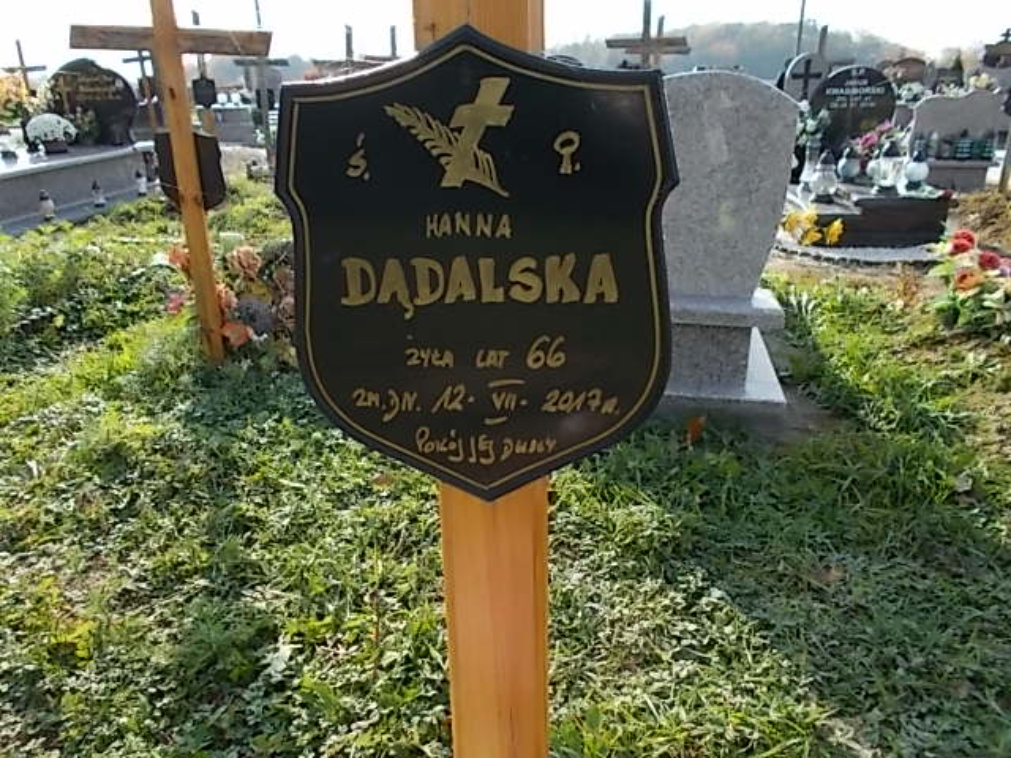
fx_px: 759
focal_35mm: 26
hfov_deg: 67.3
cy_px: 379
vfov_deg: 53.1
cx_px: 506
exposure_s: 1/400
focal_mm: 4.6
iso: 80
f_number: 3.2
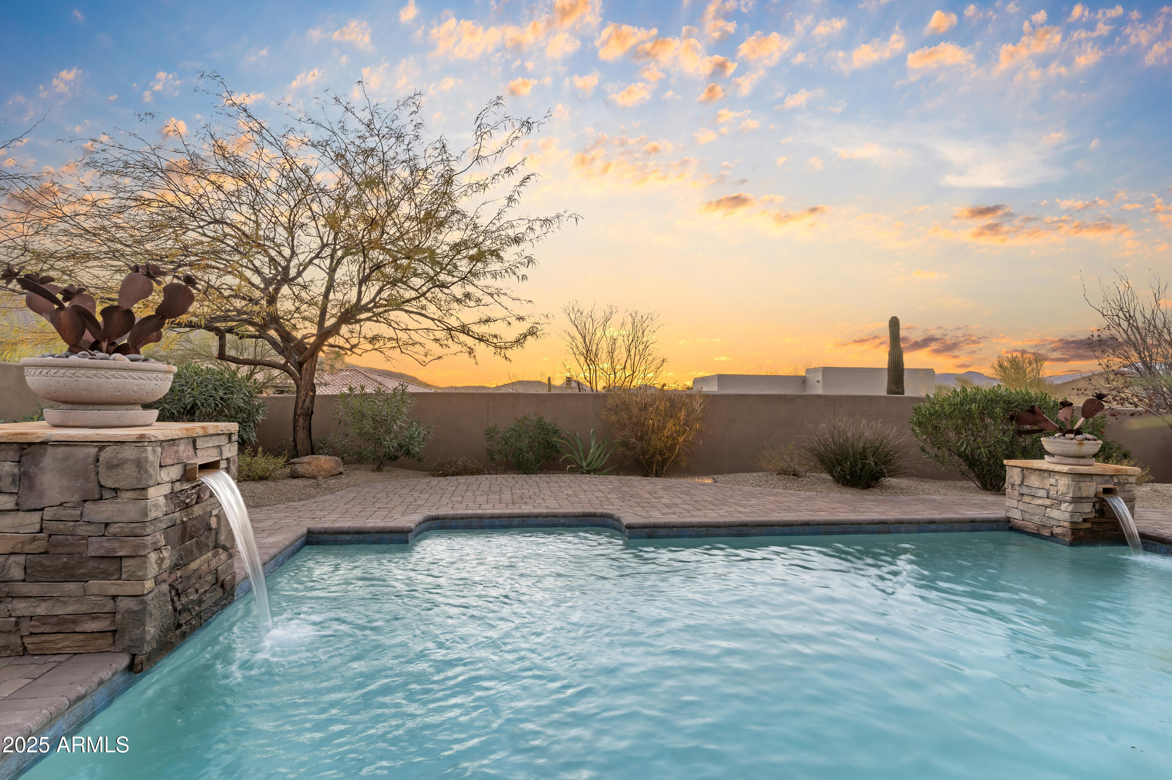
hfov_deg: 93.3
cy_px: 390
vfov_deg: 70.4
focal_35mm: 17
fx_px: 553
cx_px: 586
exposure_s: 1/8
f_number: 8
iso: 800
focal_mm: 17
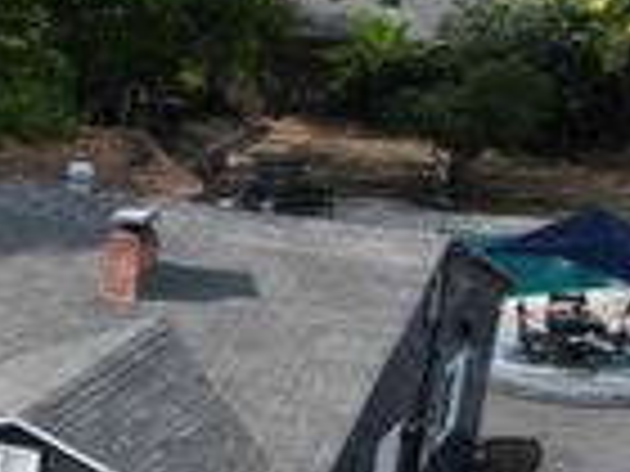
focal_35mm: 86
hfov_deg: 20.8
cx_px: -184
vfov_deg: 16.6
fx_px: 1565
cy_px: 524
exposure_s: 1/80
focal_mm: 6.72
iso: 120
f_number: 1.7
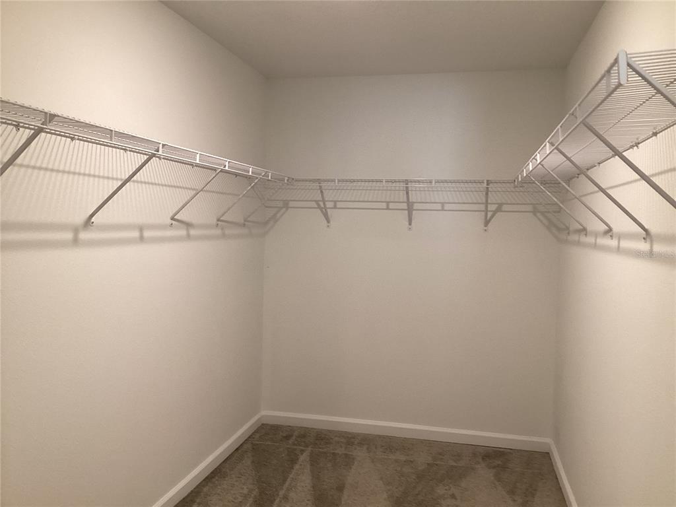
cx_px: 338
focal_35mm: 31
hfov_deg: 58.4
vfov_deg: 45.4
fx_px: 605
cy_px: 254
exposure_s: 1/60
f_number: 2.4
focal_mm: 3.3
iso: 200
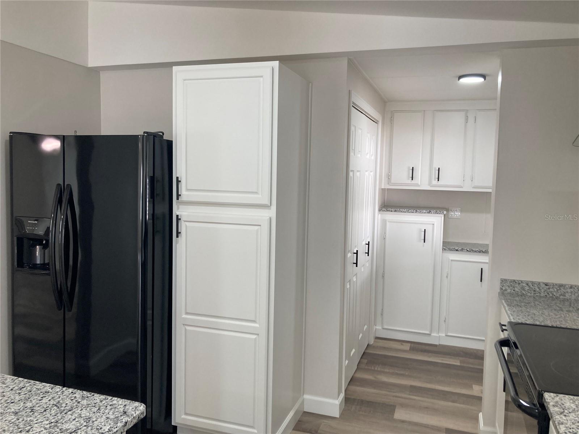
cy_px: 217
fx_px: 468
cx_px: 290
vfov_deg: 49.7
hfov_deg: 63.4
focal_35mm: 28
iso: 64
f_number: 1.8
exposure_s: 1/60
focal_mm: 3.99
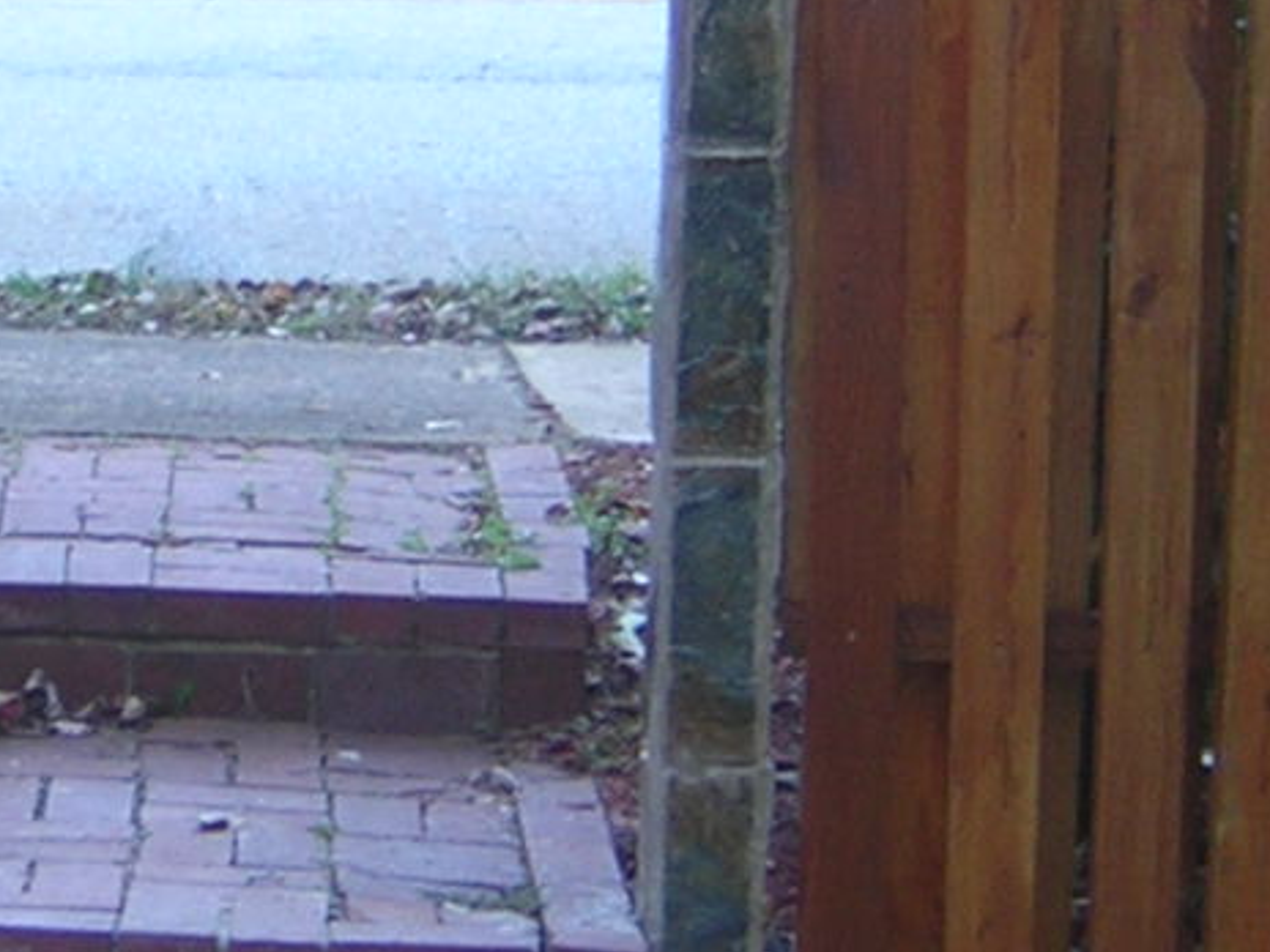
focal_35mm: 176
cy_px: -55
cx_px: 153
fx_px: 6457
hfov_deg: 11.2
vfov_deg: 8.4
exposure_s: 1/29.3
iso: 122
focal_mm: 6.6
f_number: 3.1
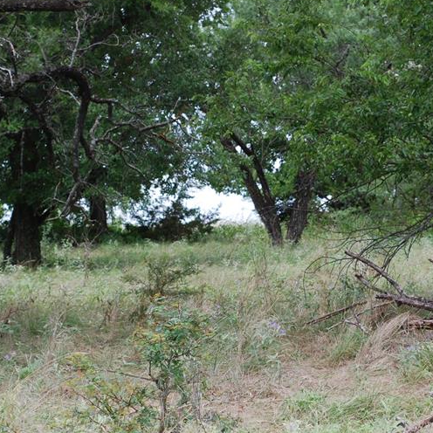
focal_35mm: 145
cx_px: 206
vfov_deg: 12.0
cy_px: 286
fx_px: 2050
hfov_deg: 12.1
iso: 100
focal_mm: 55
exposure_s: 1/160
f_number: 6.3
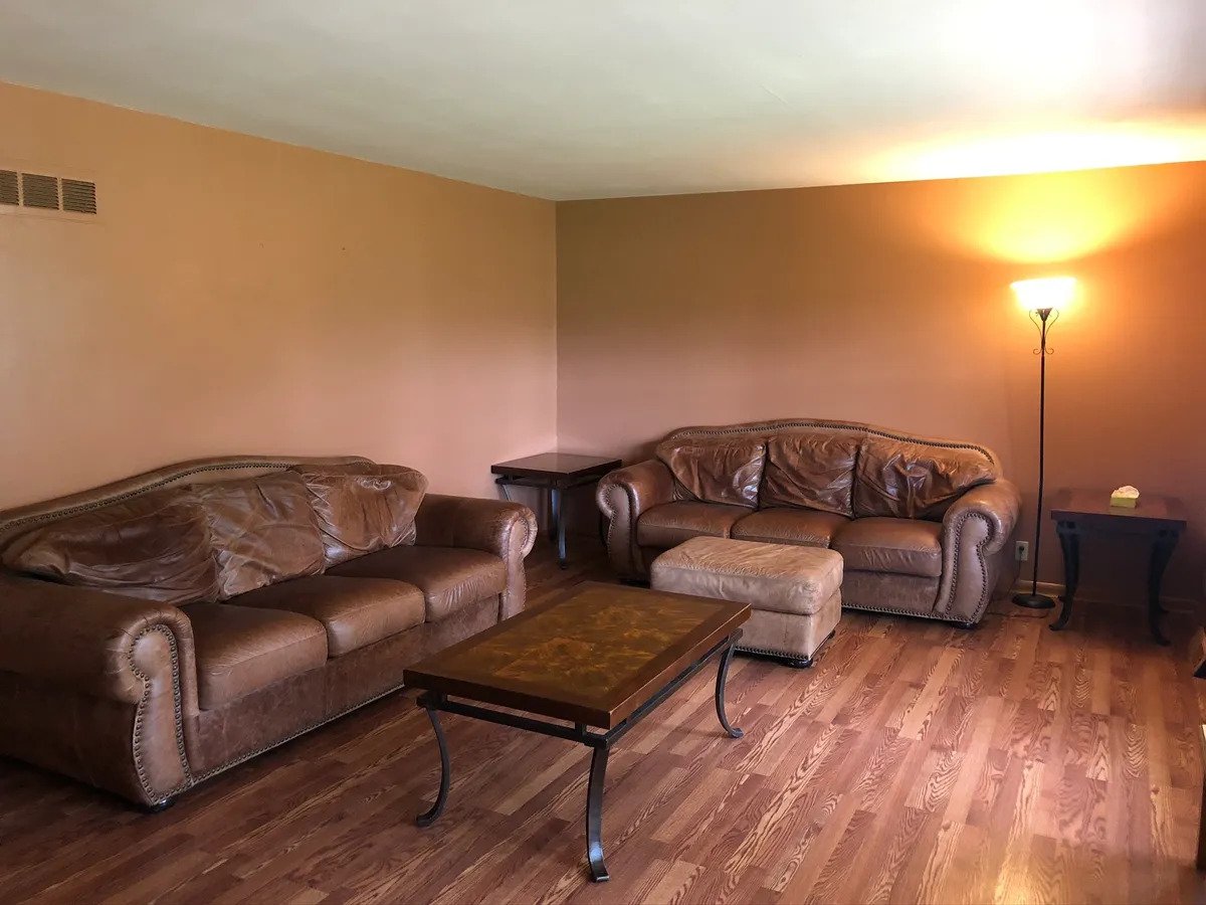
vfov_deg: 49.7
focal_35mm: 28
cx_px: 603
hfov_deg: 63.4
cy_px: 452
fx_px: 976
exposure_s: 1/9
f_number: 1.8
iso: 100
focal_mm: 4
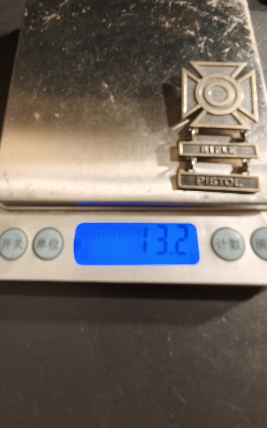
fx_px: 291
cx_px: 151
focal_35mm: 25
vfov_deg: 72.5
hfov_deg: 49.2
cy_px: 217
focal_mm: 2.32
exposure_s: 1/50
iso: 320
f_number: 2
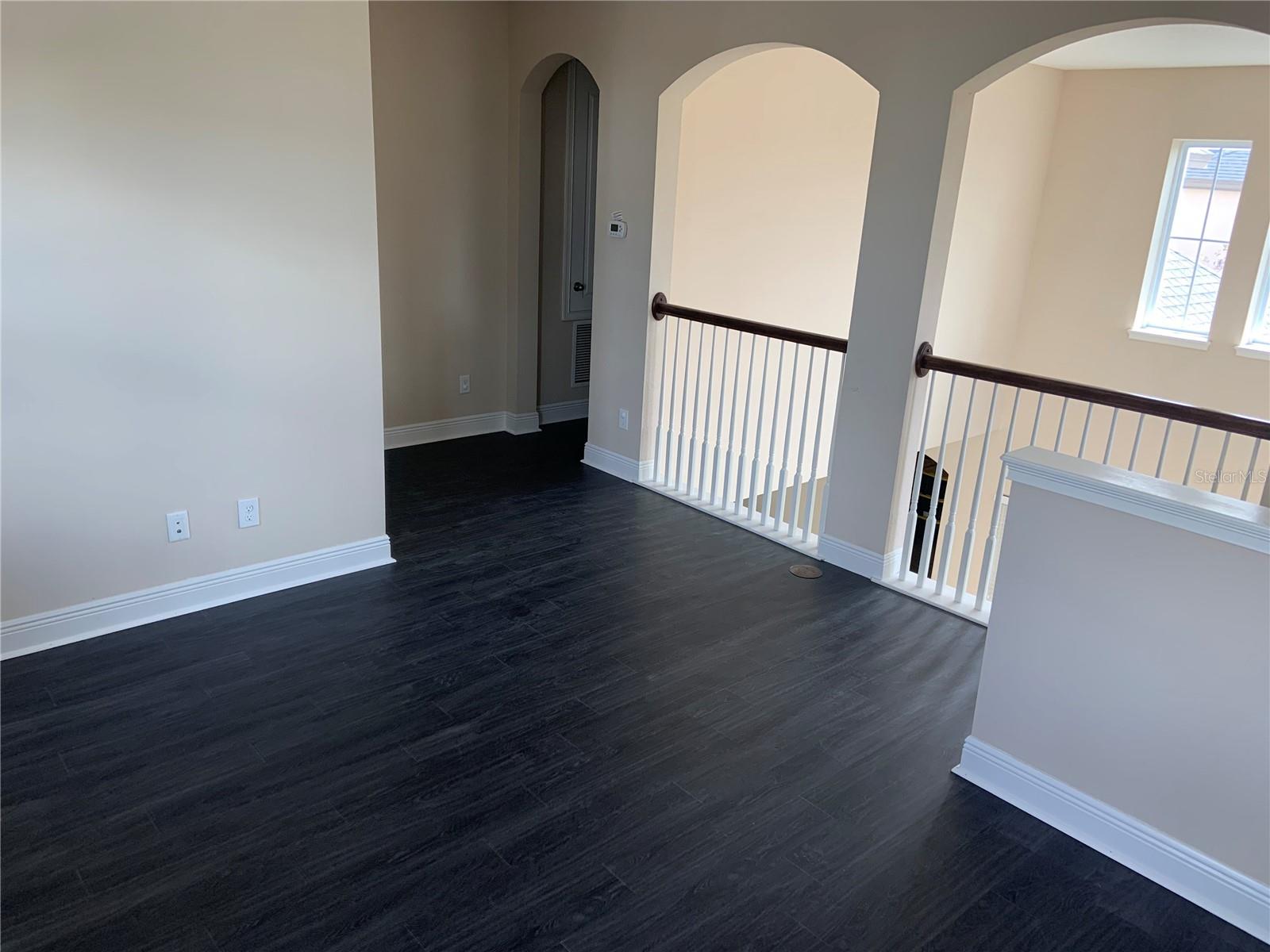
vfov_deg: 53.1
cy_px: 476
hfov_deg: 67.3
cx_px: 635
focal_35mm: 26
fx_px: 954
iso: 64
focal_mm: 4.25
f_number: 1.8
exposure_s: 1/121
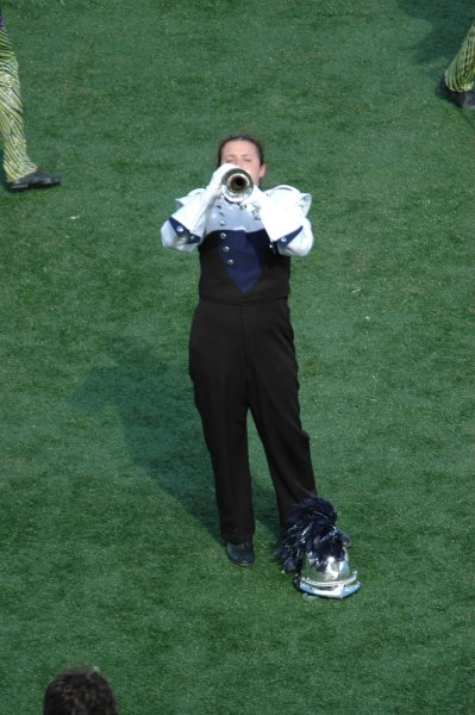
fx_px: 11895
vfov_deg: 3.4
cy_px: 358
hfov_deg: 2.3
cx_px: 238
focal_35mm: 600
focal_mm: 400
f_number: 5.6
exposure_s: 1/320
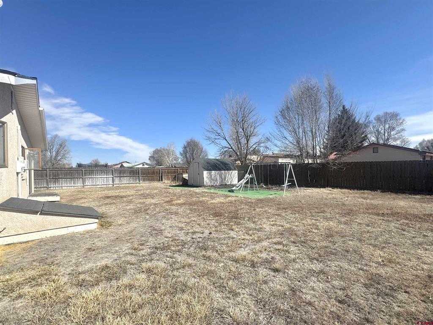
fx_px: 175
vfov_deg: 85.6
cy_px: 162
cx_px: 216
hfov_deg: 102.1
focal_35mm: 14
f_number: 2.2
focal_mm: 2.22
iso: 50
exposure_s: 1/2273
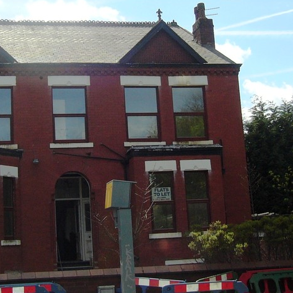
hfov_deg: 25.6
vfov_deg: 25.6
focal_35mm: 67
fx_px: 642
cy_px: 95
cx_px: 102
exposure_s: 1/250
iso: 100
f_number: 8
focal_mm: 5.8
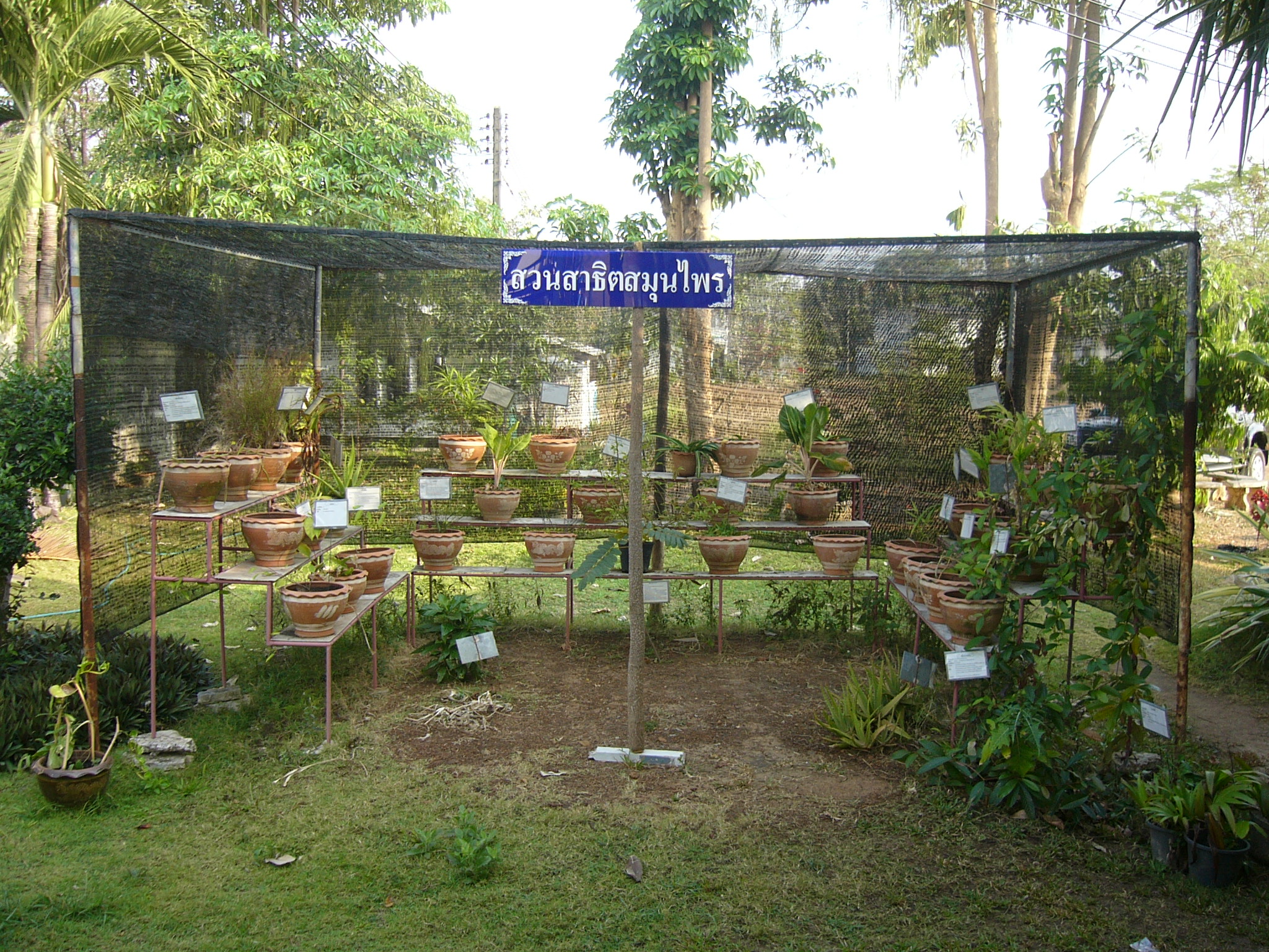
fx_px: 1283
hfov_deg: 52.6
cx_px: 634
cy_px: 476
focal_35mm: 35
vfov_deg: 40.7
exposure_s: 1/125
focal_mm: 5.8
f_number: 2.8
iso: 50
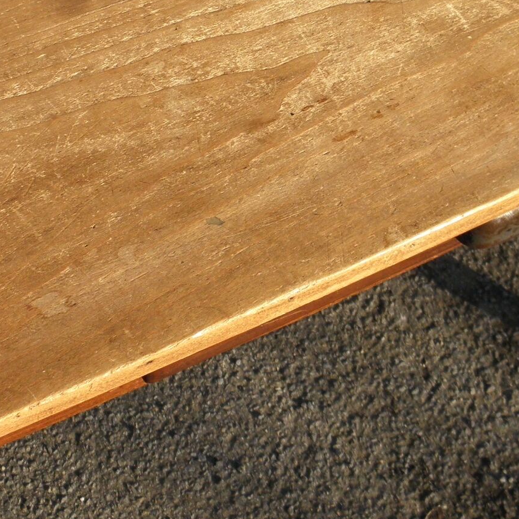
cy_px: 23
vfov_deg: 22.6
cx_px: 279
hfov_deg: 23.4
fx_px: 1255
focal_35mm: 74
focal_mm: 5
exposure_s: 1/500
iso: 100
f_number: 3.5
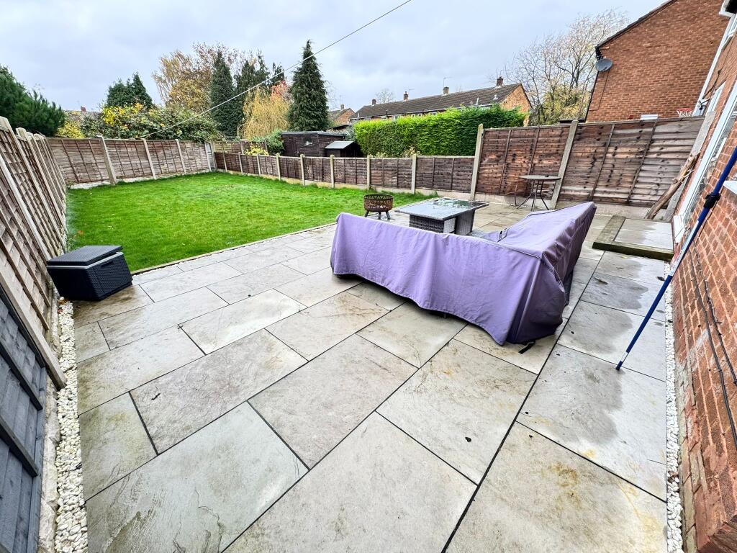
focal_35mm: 14
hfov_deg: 102.1
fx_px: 298
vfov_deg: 85.7
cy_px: 276
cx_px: 368
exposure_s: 1/99
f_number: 2.2
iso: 64
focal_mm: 2.22
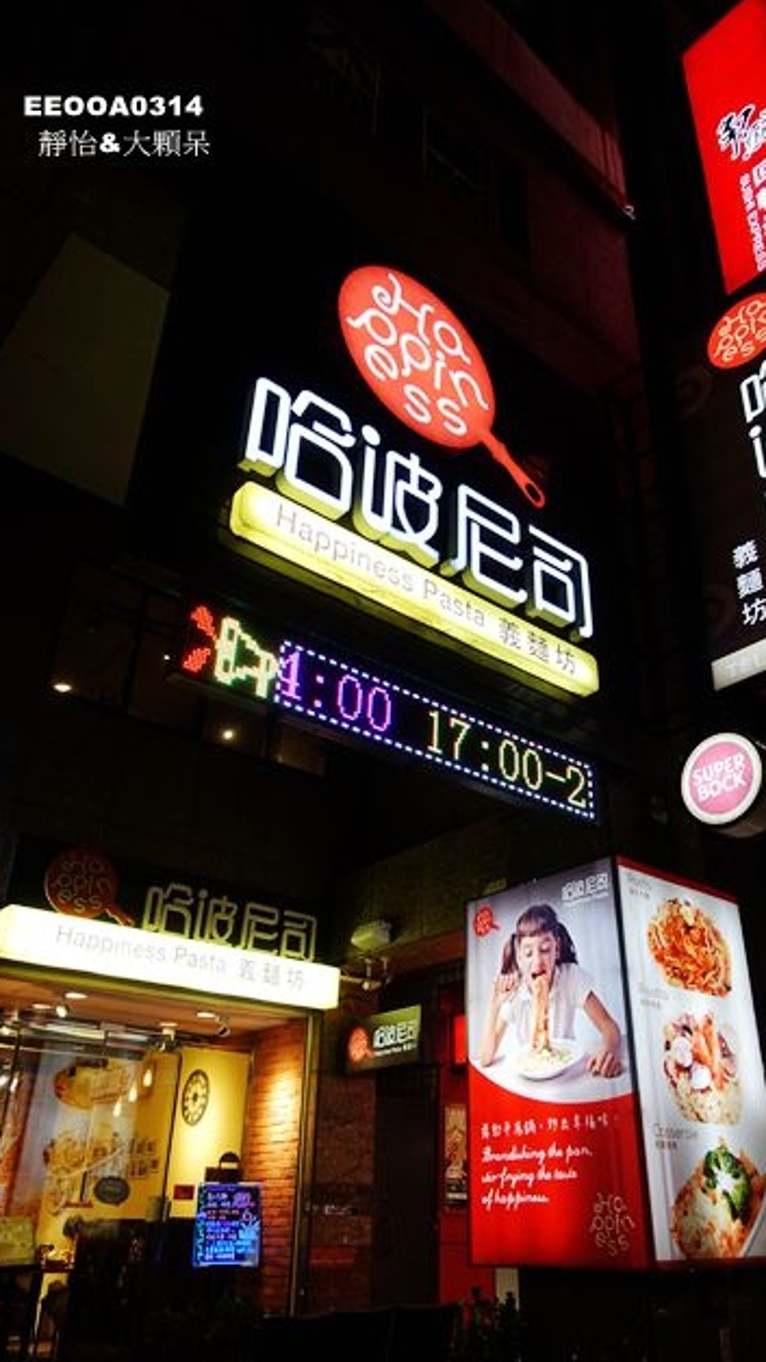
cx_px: 442
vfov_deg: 71.9
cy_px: 698
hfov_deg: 44.2
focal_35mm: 26
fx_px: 939
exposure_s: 1/60
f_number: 2.2
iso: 320
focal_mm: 8.8
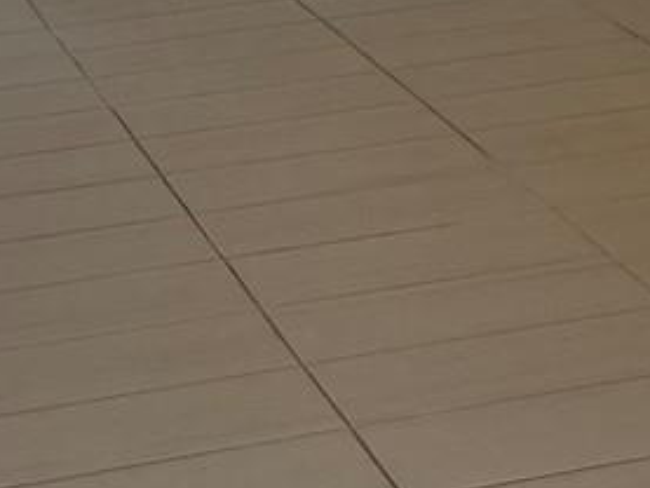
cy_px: -375
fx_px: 2818
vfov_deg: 9.4
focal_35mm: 150
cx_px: 582
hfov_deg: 13.1
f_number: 1.8
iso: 64
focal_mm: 4.25
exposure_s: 1/60
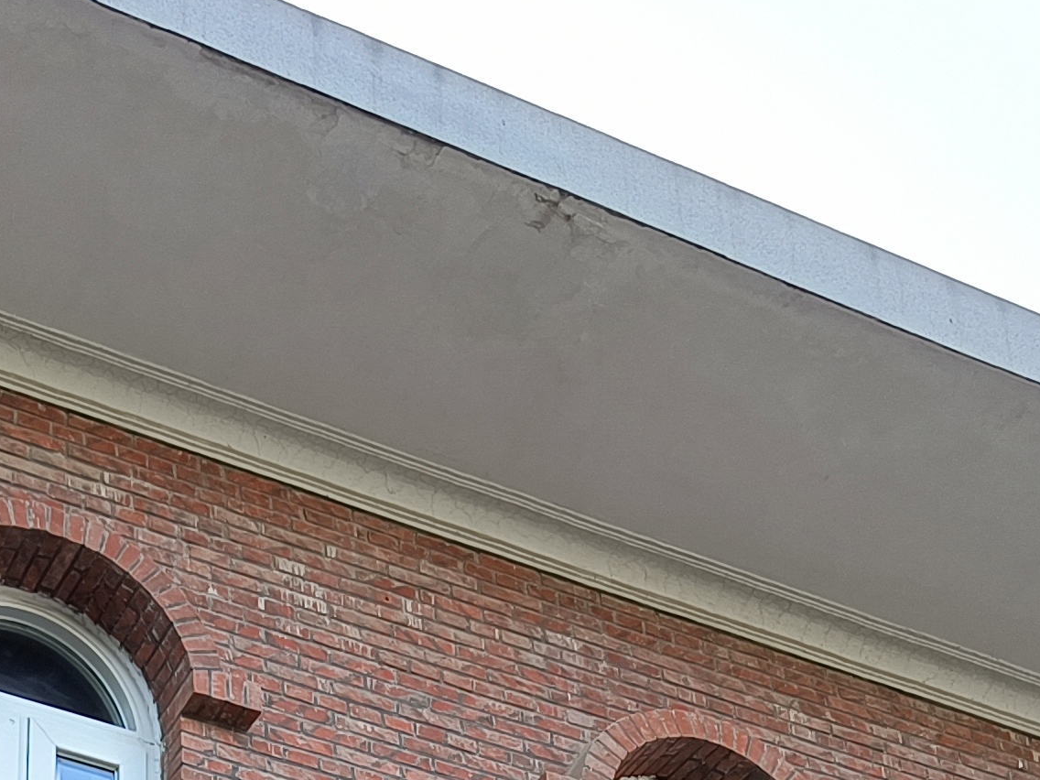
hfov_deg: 23.4
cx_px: 67
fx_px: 2434
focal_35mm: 81
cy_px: 1311
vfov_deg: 16.0
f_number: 1.88
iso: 220
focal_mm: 5.59
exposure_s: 1/100
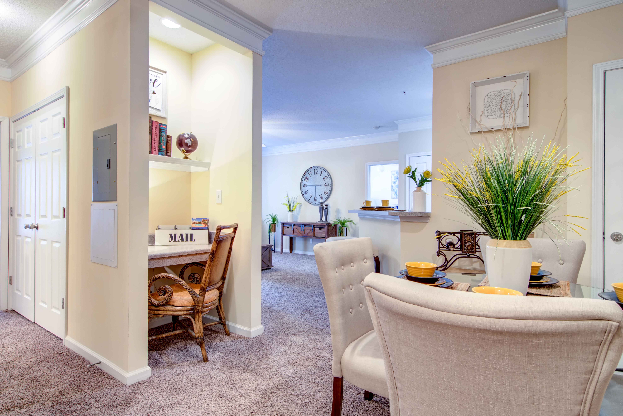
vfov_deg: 67.4
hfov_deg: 90.0
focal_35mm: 18
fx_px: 312
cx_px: 312
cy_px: 208
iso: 320
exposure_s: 1/1.25
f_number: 8
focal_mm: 12
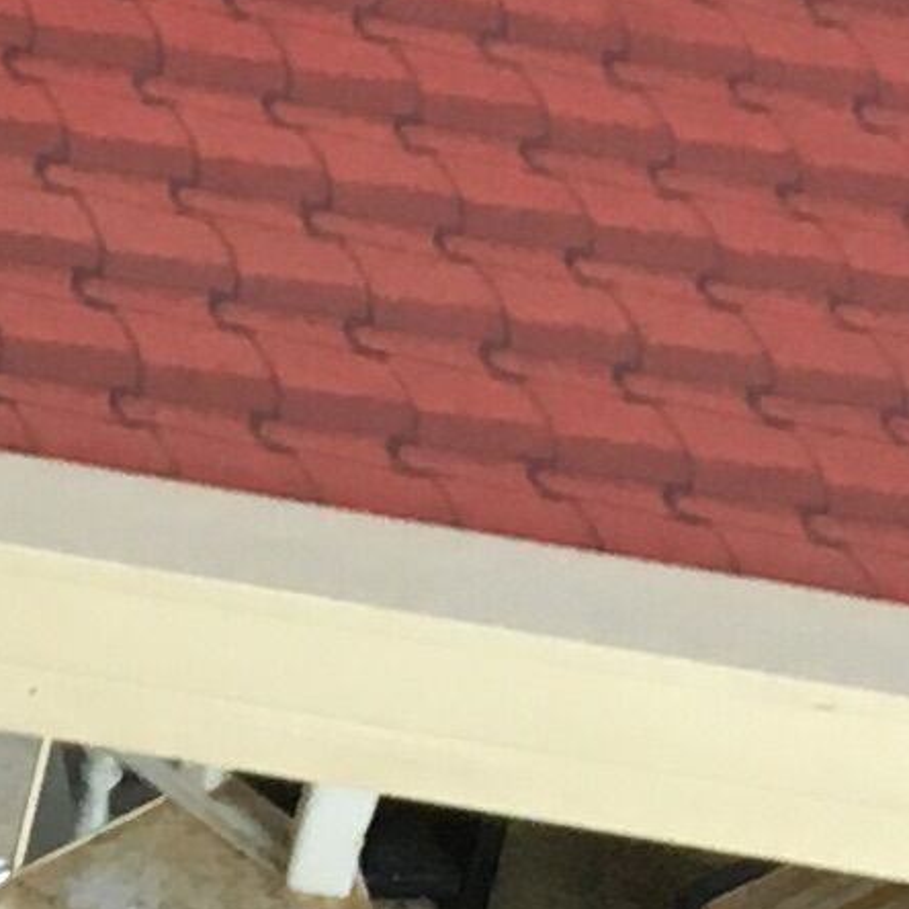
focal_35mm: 233
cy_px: 1495
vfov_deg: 7.3
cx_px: -1646
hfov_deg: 6.9
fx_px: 6922
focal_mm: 4.15
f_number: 2.2
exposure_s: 1/33
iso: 80
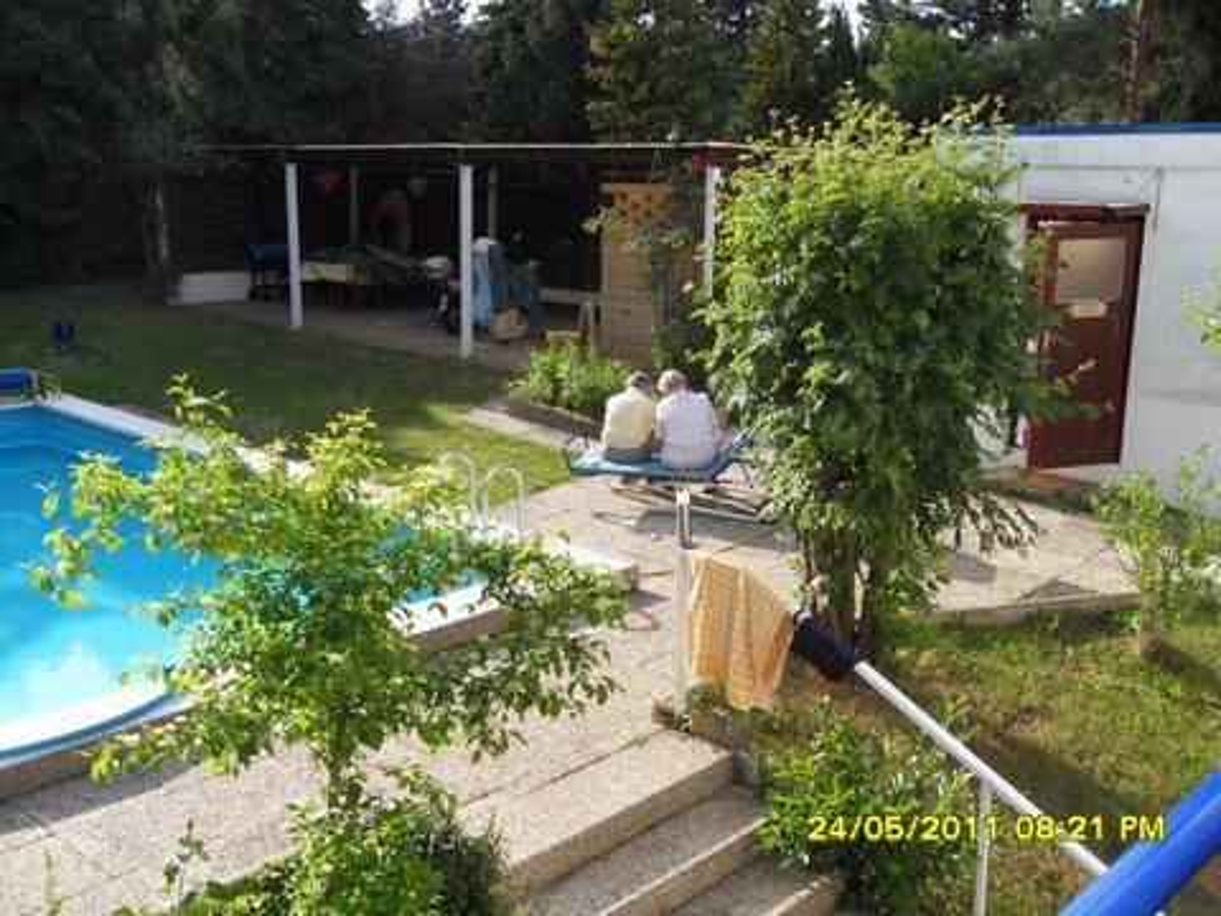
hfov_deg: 52.6
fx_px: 1235
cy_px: 458
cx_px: 610
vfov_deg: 40.7
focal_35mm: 35
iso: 80
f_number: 8.2
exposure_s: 1/90
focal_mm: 6.3
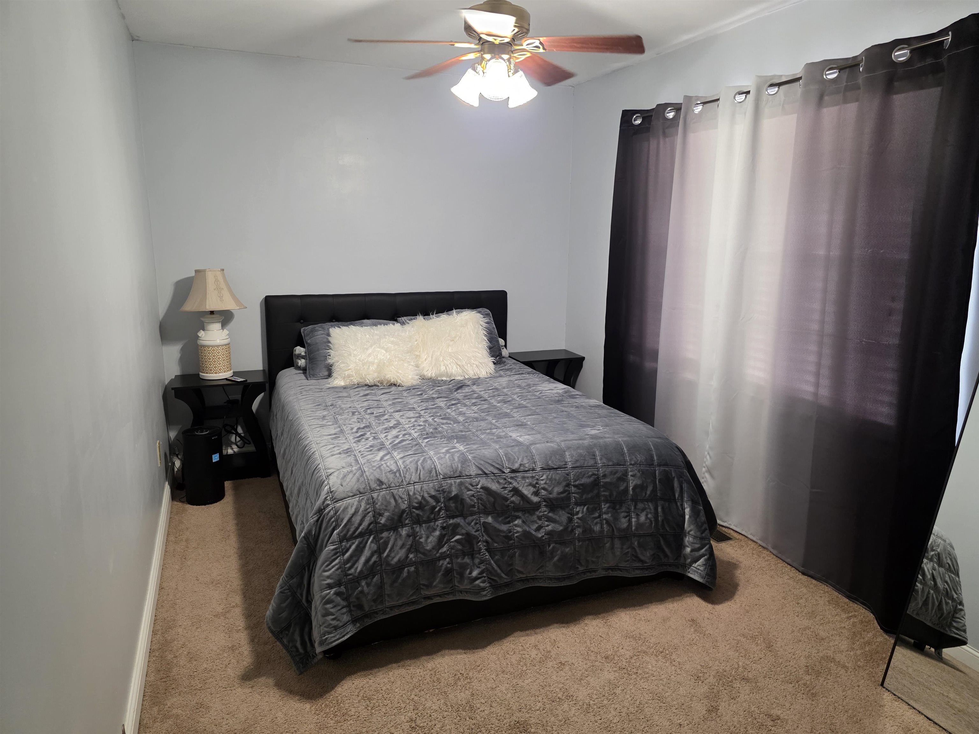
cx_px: 490
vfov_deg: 58.9
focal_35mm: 23
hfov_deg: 73.9
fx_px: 650
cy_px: 367
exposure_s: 1/120
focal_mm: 6.3
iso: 500
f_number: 1.7
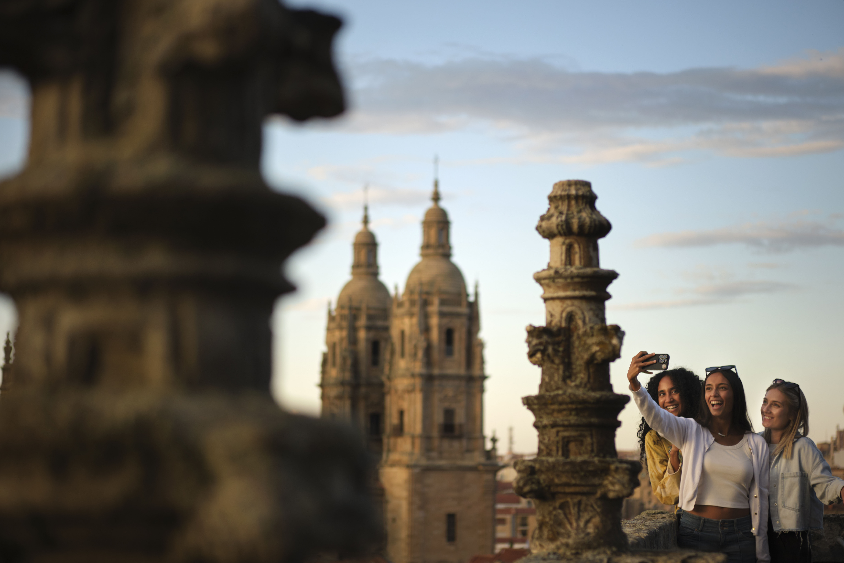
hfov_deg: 27.0
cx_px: 422
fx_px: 1758
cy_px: 282
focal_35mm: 75
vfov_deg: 18.2
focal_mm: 50
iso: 250
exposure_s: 1/1600
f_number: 2
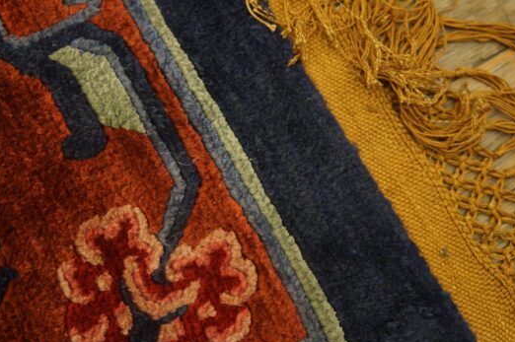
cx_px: 230
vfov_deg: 28.8
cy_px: 149
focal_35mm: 47
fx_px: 666
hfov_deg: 42.2
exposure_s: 1/60
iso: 1600
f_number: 4
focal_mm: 27
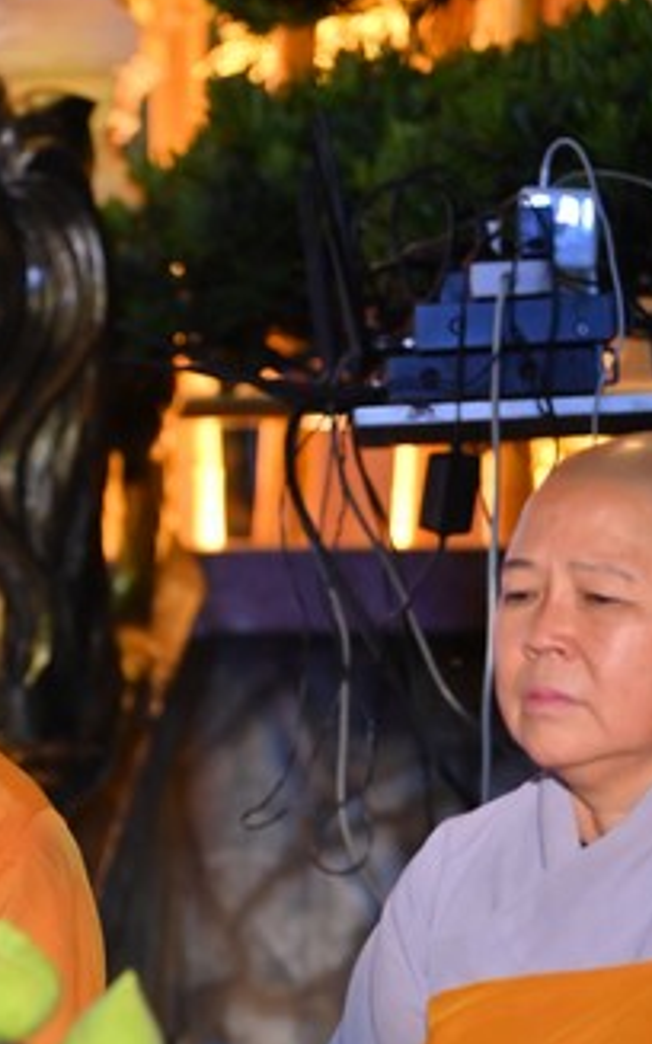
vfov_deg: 9.2
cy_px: 833
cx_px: 161
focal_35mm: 227
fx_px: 6462
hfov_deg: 5.8
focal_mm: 112
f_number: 4.5
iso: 1600
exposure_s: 1/200
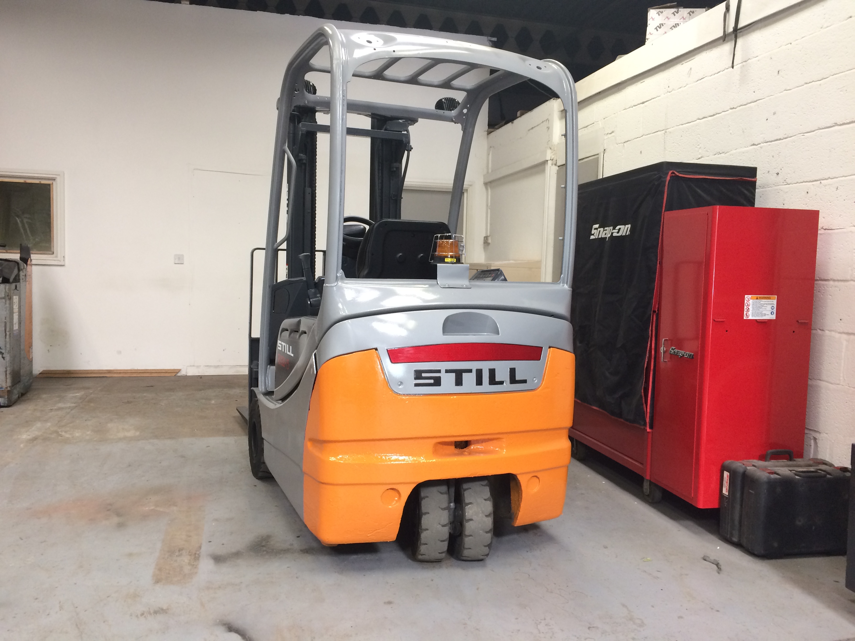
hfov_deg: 61.7
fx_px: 716
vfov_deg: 48.2
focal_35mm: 29
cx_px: 428
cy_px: 320
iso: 64
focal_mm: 4.15
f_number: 2.2
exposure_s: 1/33
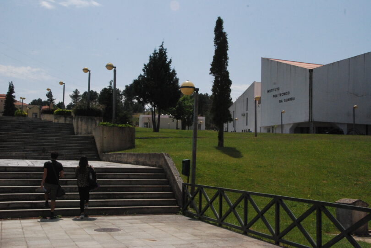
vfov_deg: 32.0
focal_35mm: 42
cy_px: 124
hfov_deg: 46.4
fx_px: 433
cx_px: 186
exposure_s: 1/1250
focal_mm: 28
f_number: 18
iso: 1600
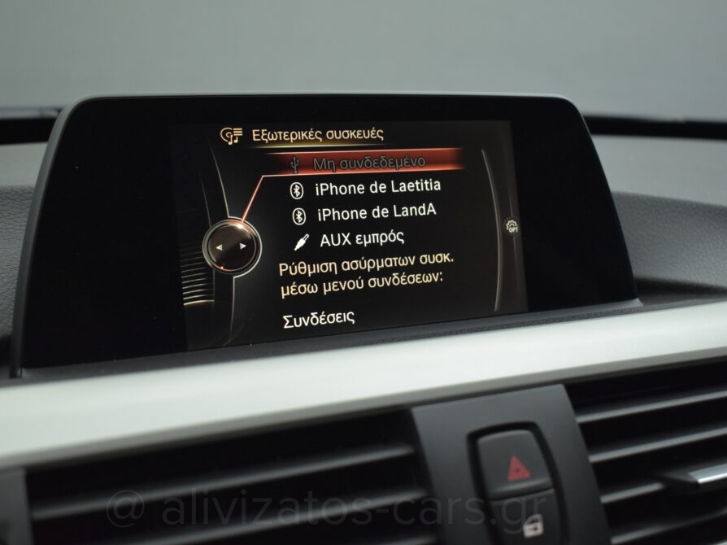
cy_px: 271
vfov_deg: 33.6
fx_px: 903
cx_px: 325
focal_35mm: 43
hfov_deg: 43.8
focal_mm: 26
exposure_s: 1/125
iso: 1600
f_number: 4
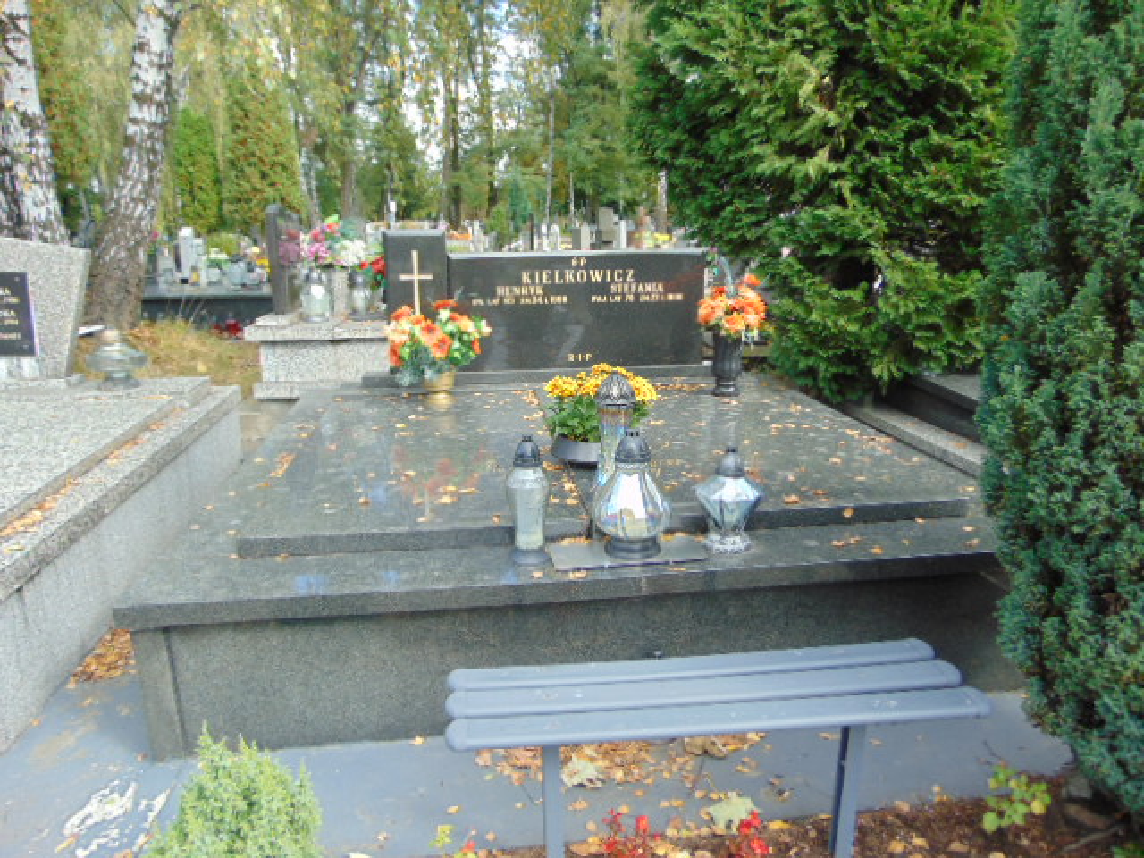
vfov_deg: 54.9
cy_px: 429
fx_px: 826
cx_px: 572
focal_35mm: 25
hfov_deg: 69.4
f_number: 3
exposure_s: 1/200
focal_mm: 4.5
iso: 80
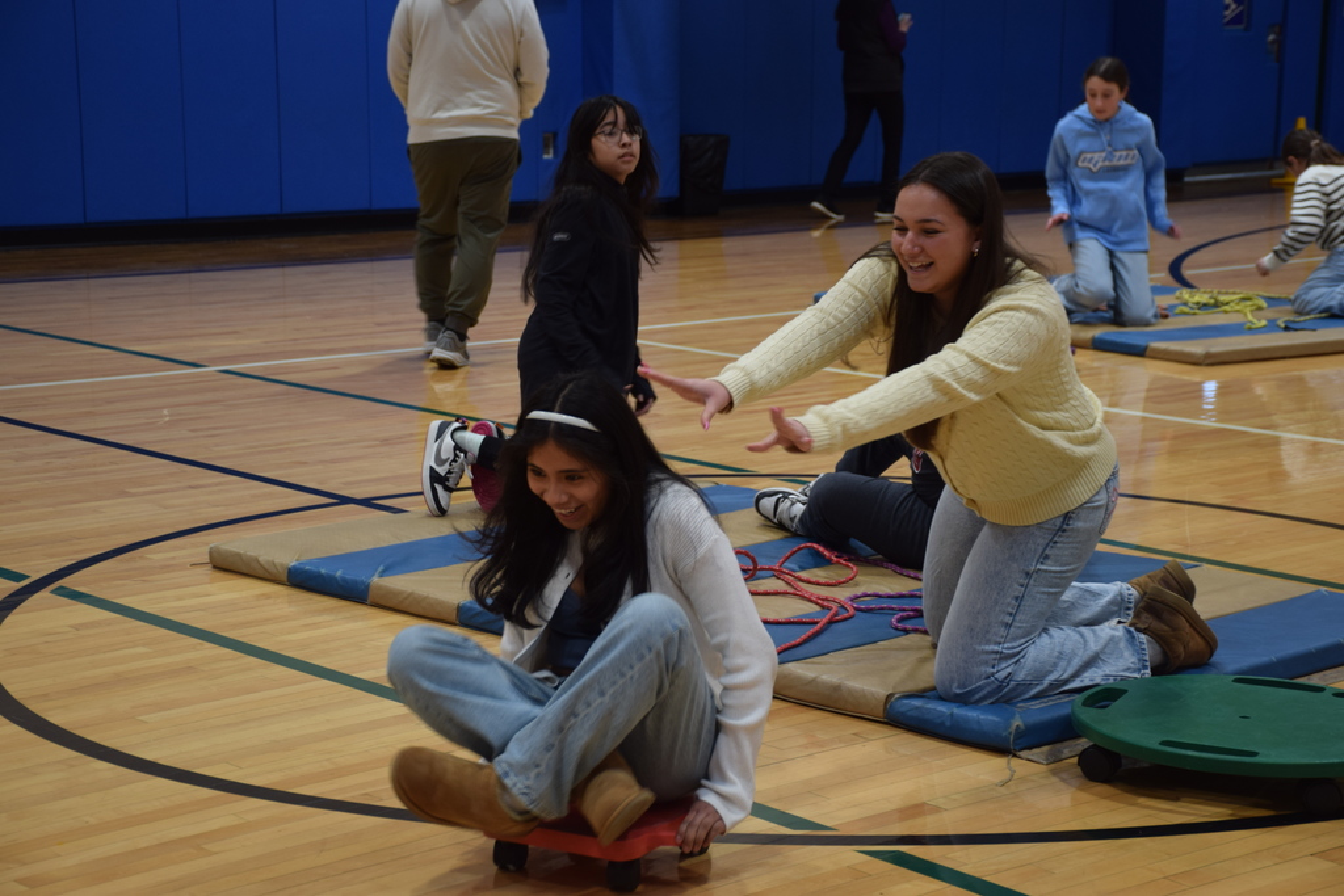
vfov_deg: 18.2
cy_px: 448
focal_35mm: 75
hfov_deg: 27.0
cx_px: 672
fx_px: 2800
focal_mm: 50
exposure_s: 1/80
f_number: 4.8
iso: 400
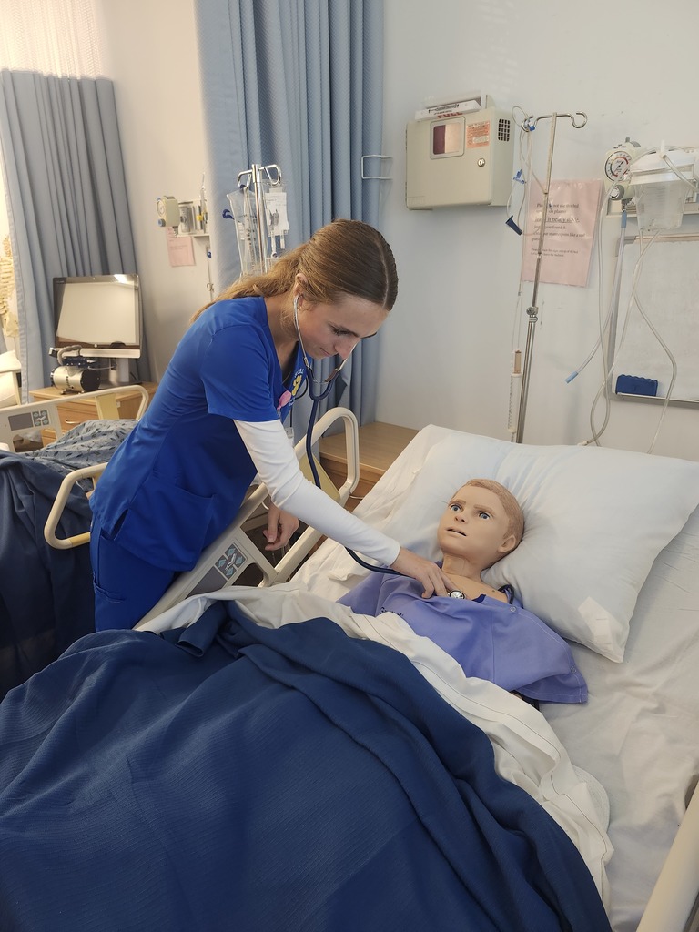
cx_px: 350
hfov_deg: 58.9
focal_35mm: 23
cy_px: 466
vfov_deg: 73.9
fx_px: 619
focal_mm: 5.54
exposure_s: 1/120
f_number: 1.8
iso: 500
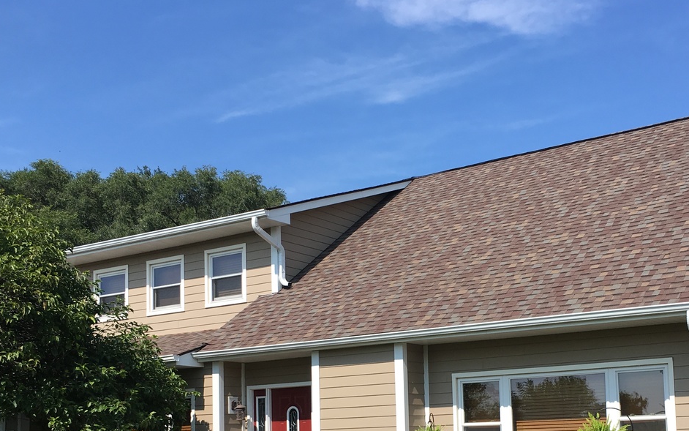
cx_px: 399
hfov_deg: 42.5
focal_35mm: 47
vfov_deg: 26.6
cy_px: 378
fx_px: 883
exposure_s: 1/1399
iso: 25
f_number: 2.2
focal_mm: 4.15
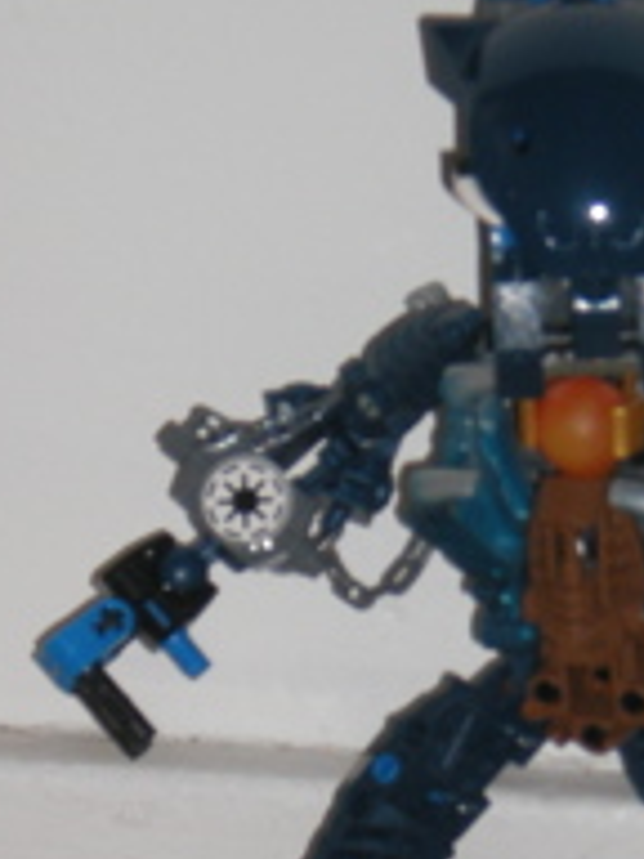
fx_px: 6797
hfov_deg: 5.4
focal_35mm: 274
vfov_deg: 7.2
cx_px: 633
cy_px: 470
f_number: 5.7
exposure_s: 1/120
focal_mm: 17.3
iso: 65
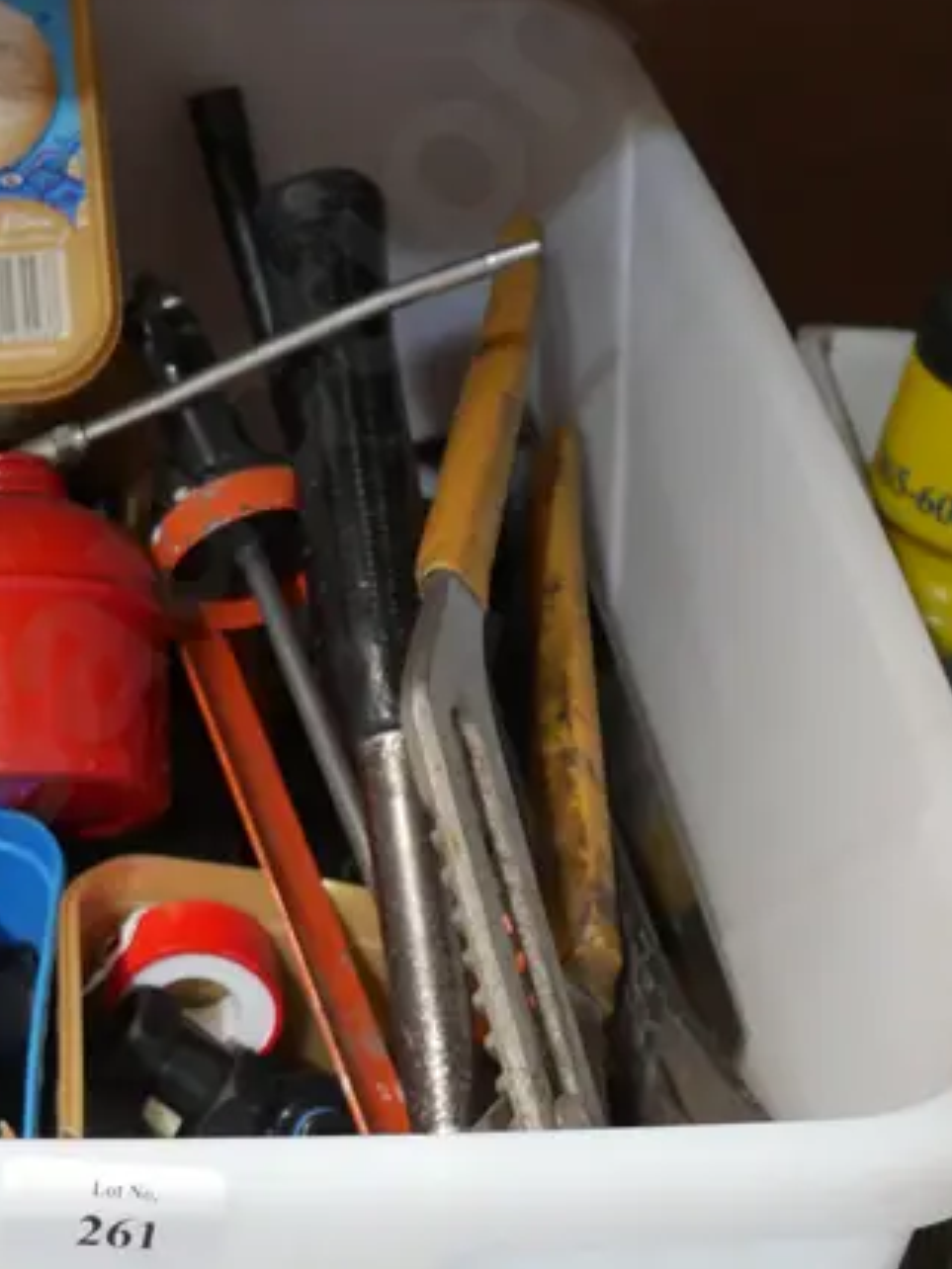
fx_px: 2457
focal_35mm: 67
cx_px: 188
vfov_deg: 28.9
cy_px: 522
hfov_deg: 21.7
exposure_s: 1/60
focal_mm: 14
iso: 800
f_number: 3.5
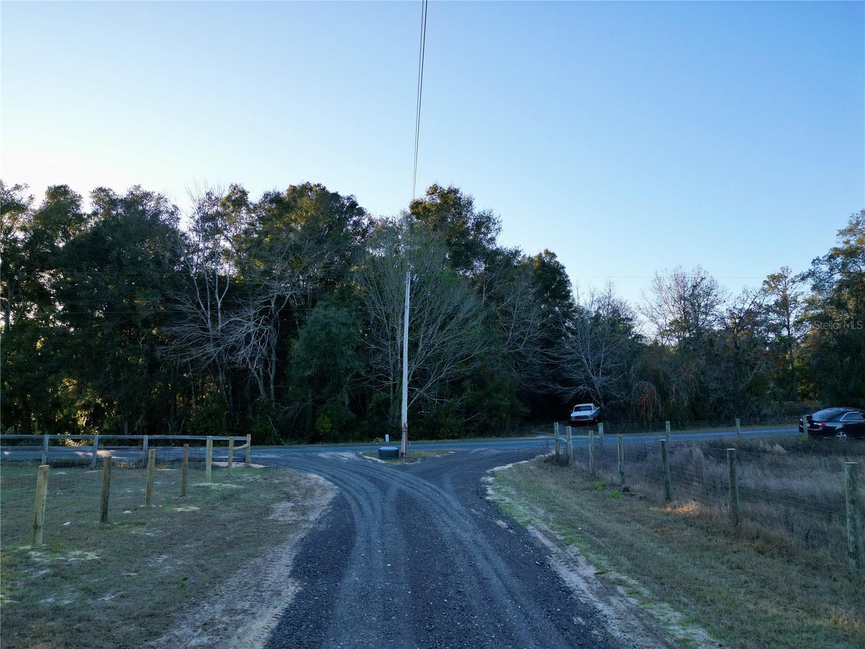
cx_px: 432
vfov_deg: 56.8
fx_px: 600
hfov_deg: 71.6
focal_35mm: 24
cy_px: 324
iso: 100
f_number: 1.7
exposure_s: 1/1000
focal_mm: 6.72
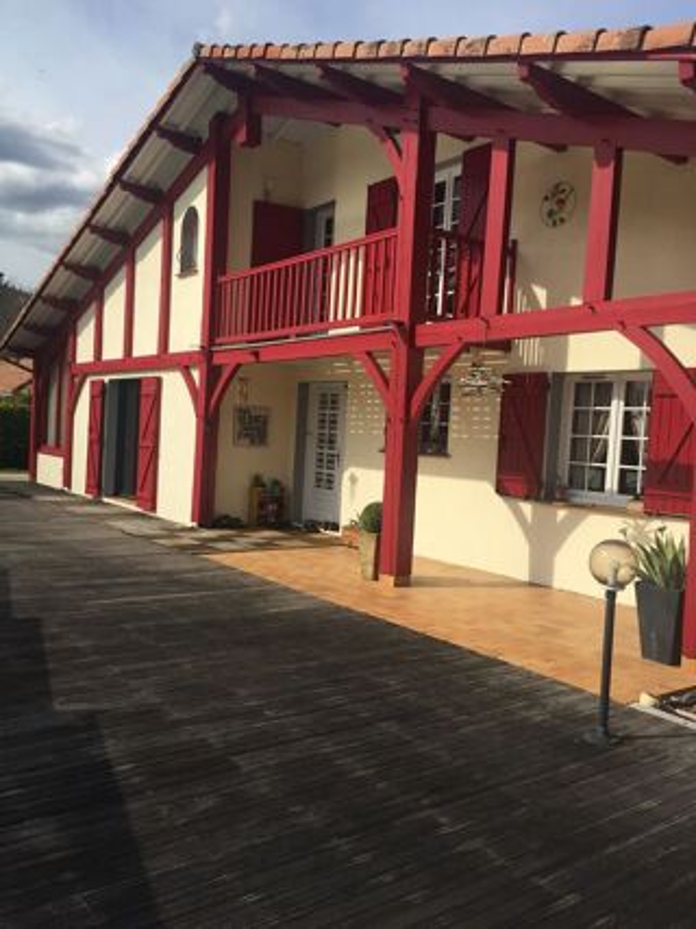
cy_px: 464
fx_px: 778
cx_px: 348
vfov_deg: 61.7
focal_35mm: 29
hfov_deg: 48.2
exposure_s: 1/2639
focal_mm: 4.15
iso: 32
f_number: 2.2
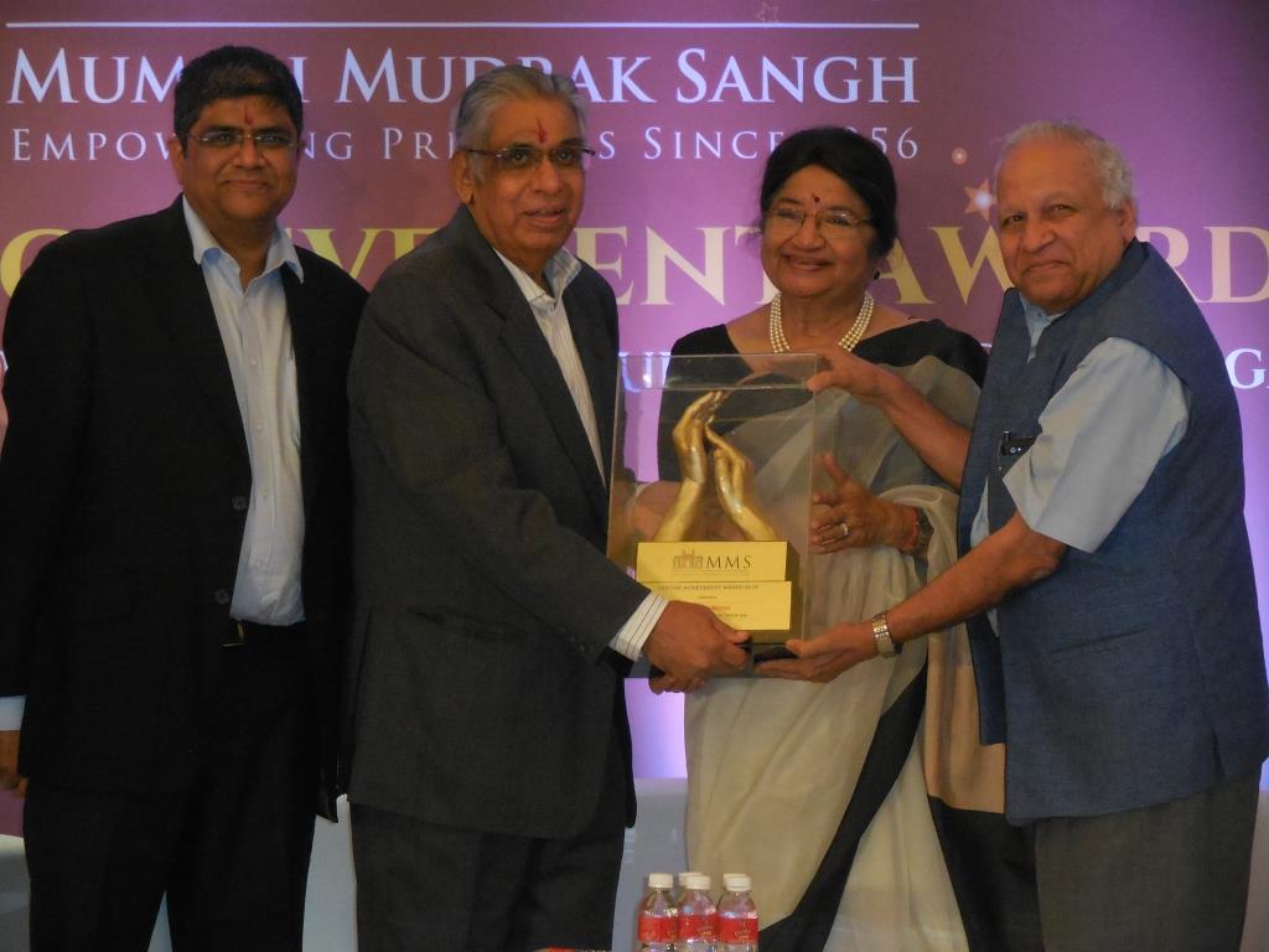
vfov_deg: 11.4
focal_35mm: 130
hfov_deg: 15.2
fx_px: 4766
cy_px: 476
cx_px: 634
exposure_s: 1/60
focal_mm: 23.4
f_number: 5.3
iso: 900
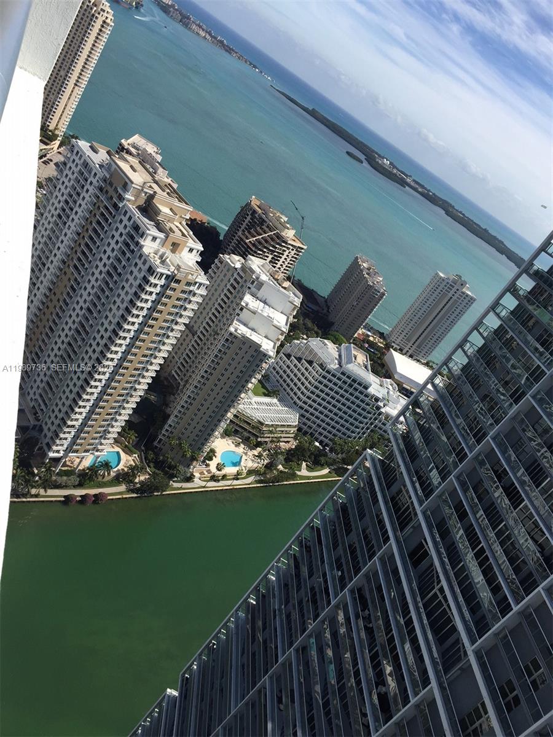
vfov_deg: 61.7
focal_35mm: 29
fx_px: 618
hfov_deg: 48.2
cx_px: 276
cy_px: 368
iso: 32
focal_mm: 4.15
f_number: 2.2
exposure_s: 1/2475
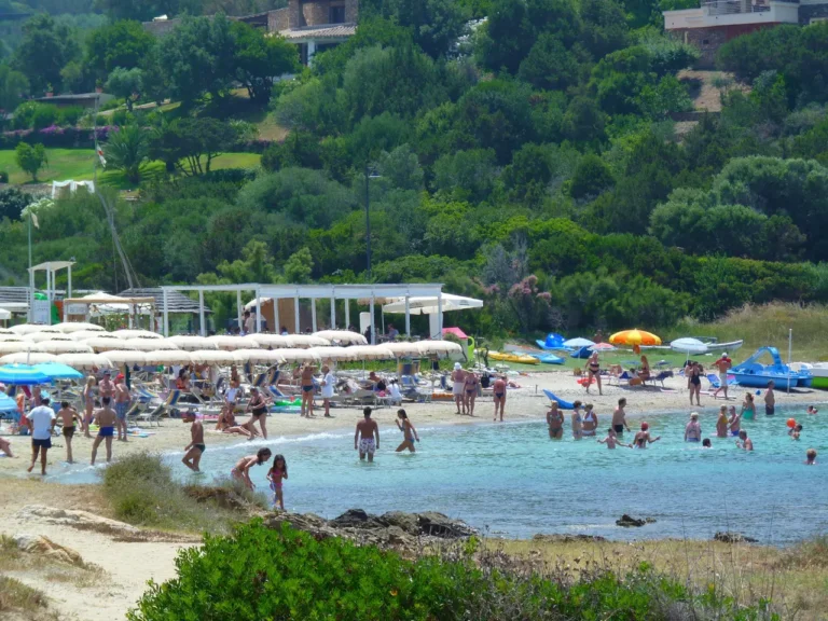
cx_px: 414
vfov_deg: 9.3
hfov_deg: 12.4
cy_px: 310
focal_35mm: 159
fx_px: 3803
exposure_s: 1/400
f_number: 5.6
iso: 80
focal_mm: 28.3
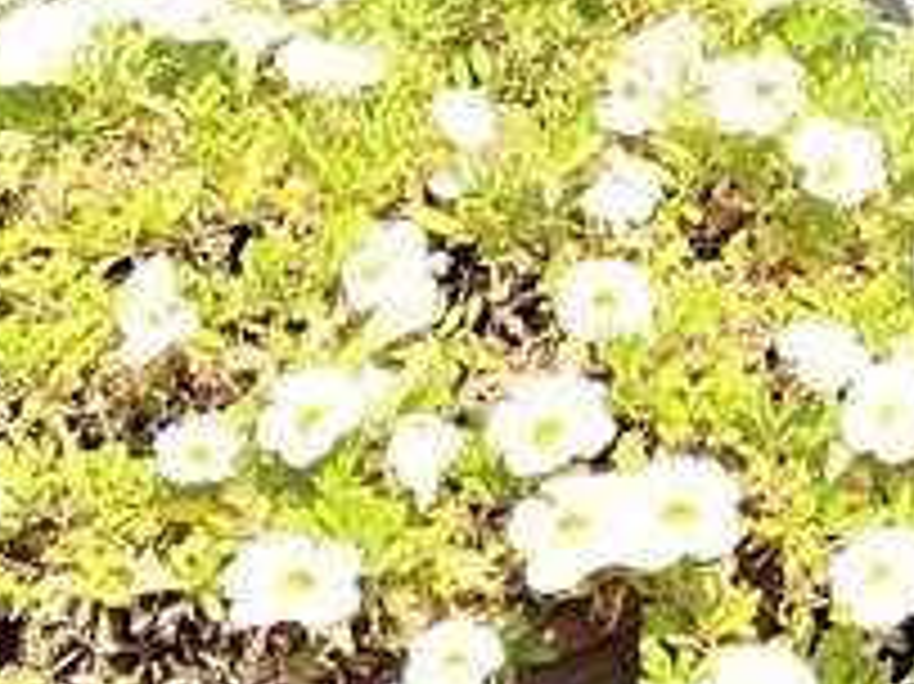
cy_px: -315
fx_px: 3457
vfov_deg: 10.9
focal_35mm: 131
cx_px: 1657
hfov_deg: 13.5
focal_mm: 4.25
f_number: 1.8
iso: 32
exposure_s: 1/1484
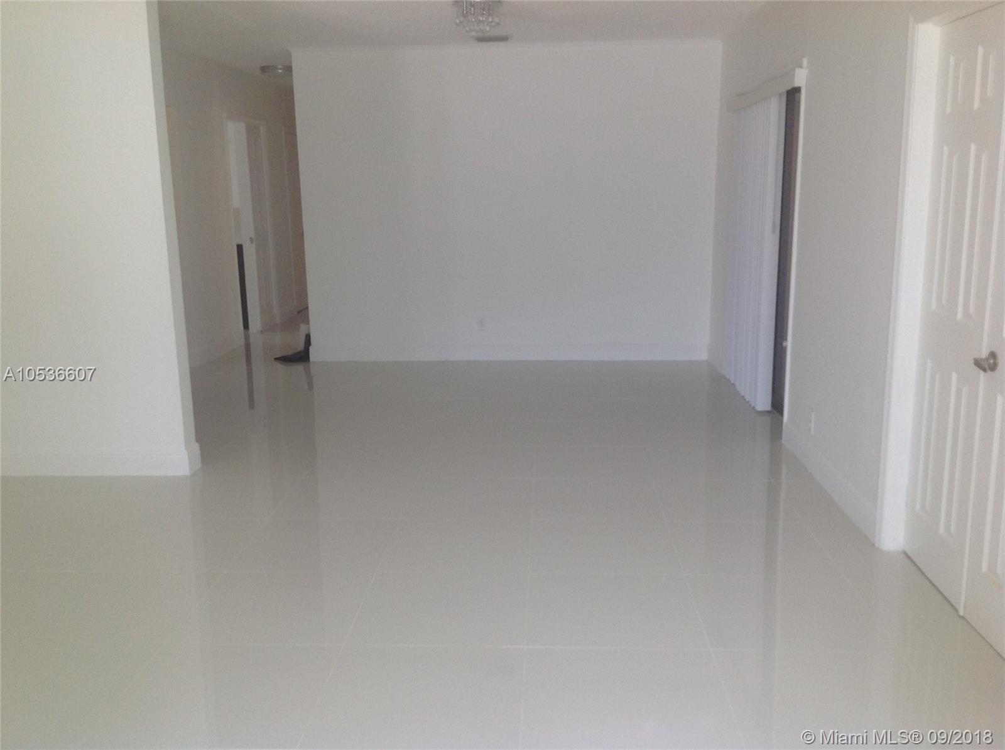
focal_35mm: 35
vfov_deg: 40.6
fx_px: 1014
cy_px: 375
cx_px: 502
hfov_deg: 52.7
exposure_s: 1/40
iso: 64
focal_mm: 4.28
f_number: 2.4
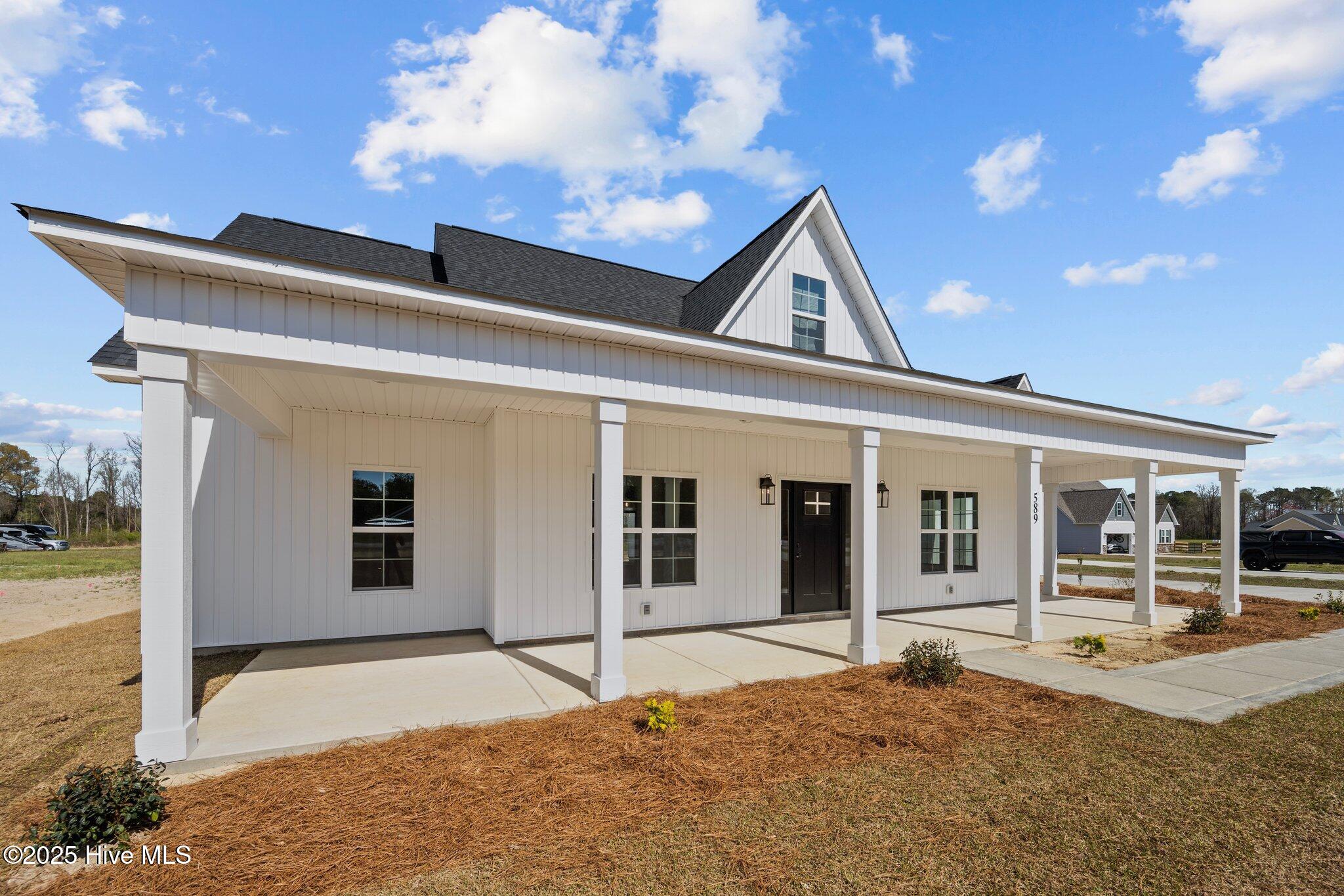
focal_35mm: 14
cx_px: 672
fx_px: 523
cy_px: 448
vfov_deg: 81.2
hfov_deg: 104.3
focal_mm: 14
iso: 64
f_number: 7.1
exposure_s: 1/500
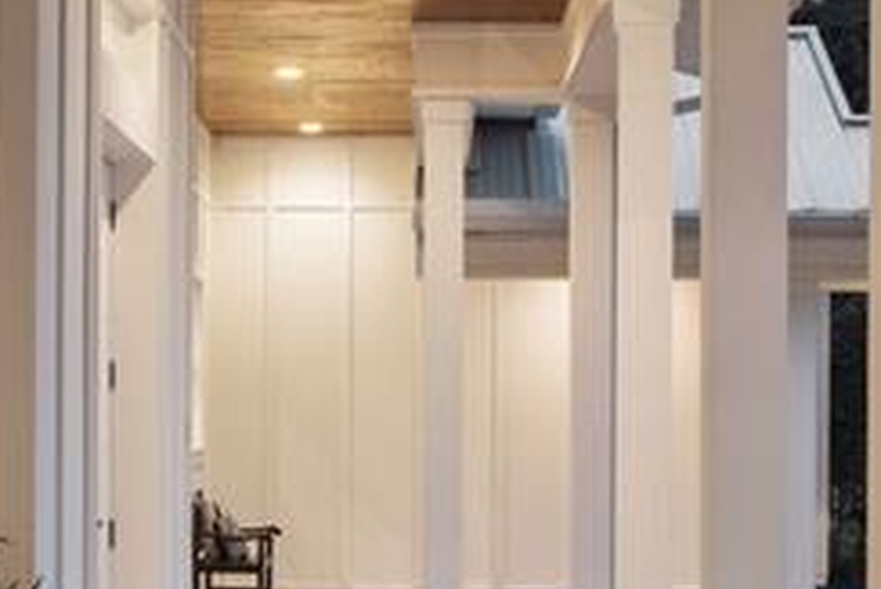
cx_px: 354
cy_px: 358
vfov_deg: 12.6
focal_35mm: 109
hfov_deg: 18.7
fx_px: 2669
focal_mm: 26
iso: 400
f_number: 9
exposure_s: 1/1.67
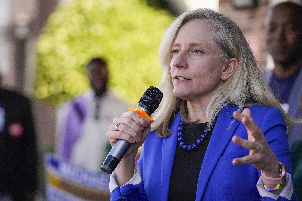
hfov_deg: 11.2
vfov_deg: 7.5
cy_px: 100
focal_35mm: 184
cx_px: 151
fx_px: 1543
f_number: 3.2
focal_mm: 123
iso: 6400
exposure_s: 1/16000
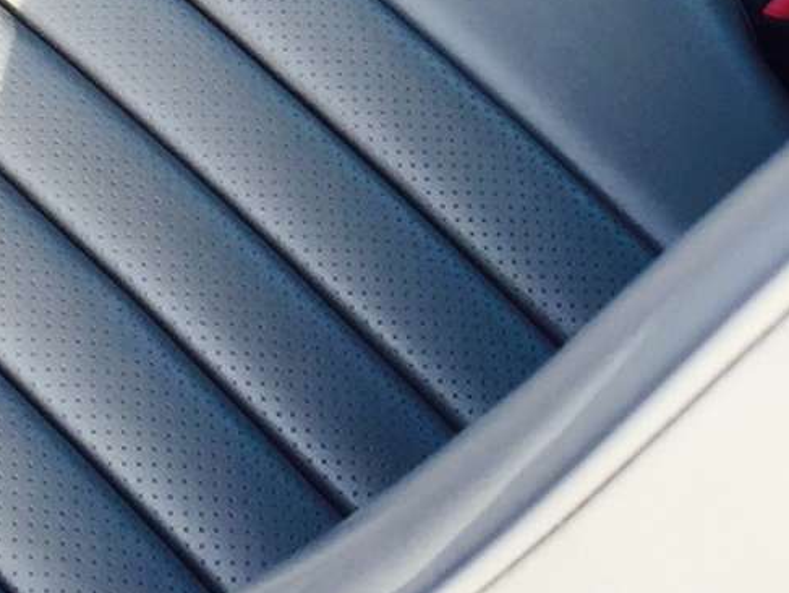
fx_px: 2714
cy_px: -429
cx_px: 368
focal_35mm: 119
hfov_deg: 16.5
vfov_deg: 11.6
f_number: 2.2
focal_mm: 4.15
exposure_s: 1/338
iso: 32
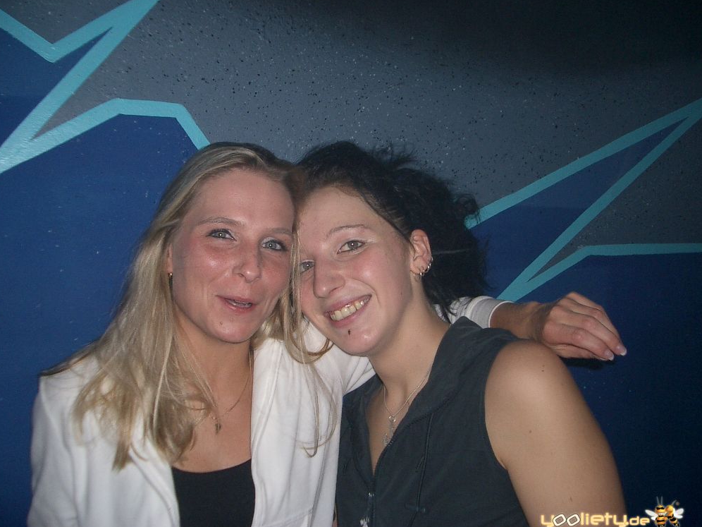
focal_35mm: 36
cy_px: 266
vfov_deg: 39.7
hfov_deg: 51.3
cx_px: 342
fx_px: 730
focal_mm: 5.8
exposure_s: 1/40
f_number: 2.6
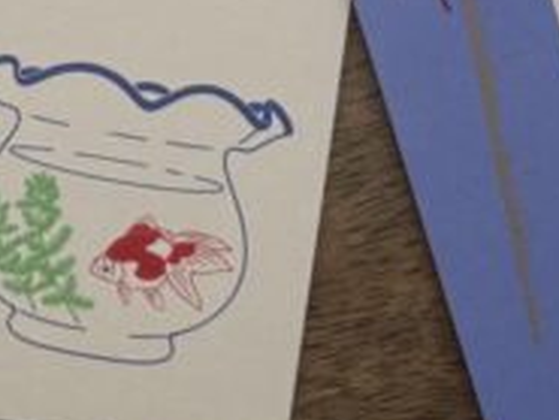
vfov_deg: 9.3
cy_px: -550
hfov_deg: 13.4
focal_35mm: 144
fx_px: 2327
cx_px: -51
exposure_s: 1/60
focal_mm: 5.96
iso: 160
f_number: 1.6
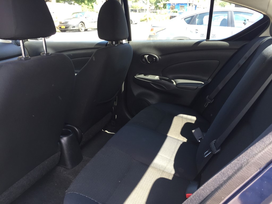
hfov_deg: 61.7
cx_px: 136
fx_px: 228
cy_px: 102
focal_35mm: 29
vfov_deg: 48.2
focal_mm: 4.15
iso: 50
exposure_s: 1/120
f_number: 2.2
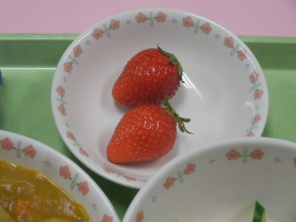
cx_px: 148
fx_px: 658
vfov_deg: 19.1
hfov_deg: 25.3
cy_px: 111
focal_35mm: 77
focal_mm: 13.8
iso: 200
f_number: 4.9
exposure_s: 1/50
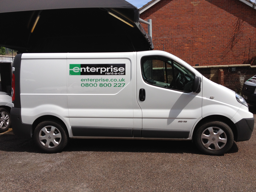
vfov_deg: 40.7
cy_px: 96
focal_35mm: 35
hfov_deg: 52.6
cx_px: 128
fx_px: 259
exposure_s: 1/2762
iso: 64
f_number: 2.4
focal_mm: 4.28
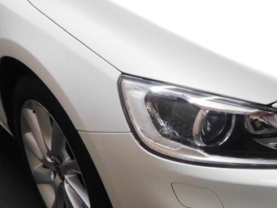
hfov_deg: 25.7
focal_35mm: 75
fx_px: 600
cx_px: 203
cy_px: 33
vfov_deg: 19.4
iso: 280
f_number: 3
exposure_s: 1/30
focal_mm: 4
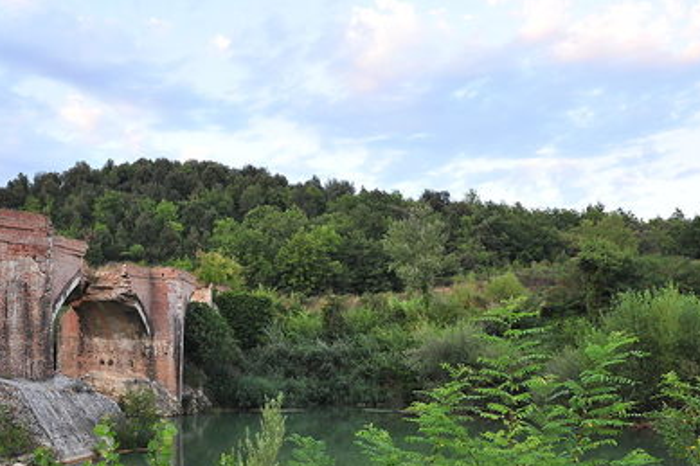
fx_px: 719
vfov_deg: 35.7
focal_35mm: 37
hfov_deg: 51.5
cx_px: 270
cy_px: 287
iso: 400
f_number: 4
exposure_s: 1/125
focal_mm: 24
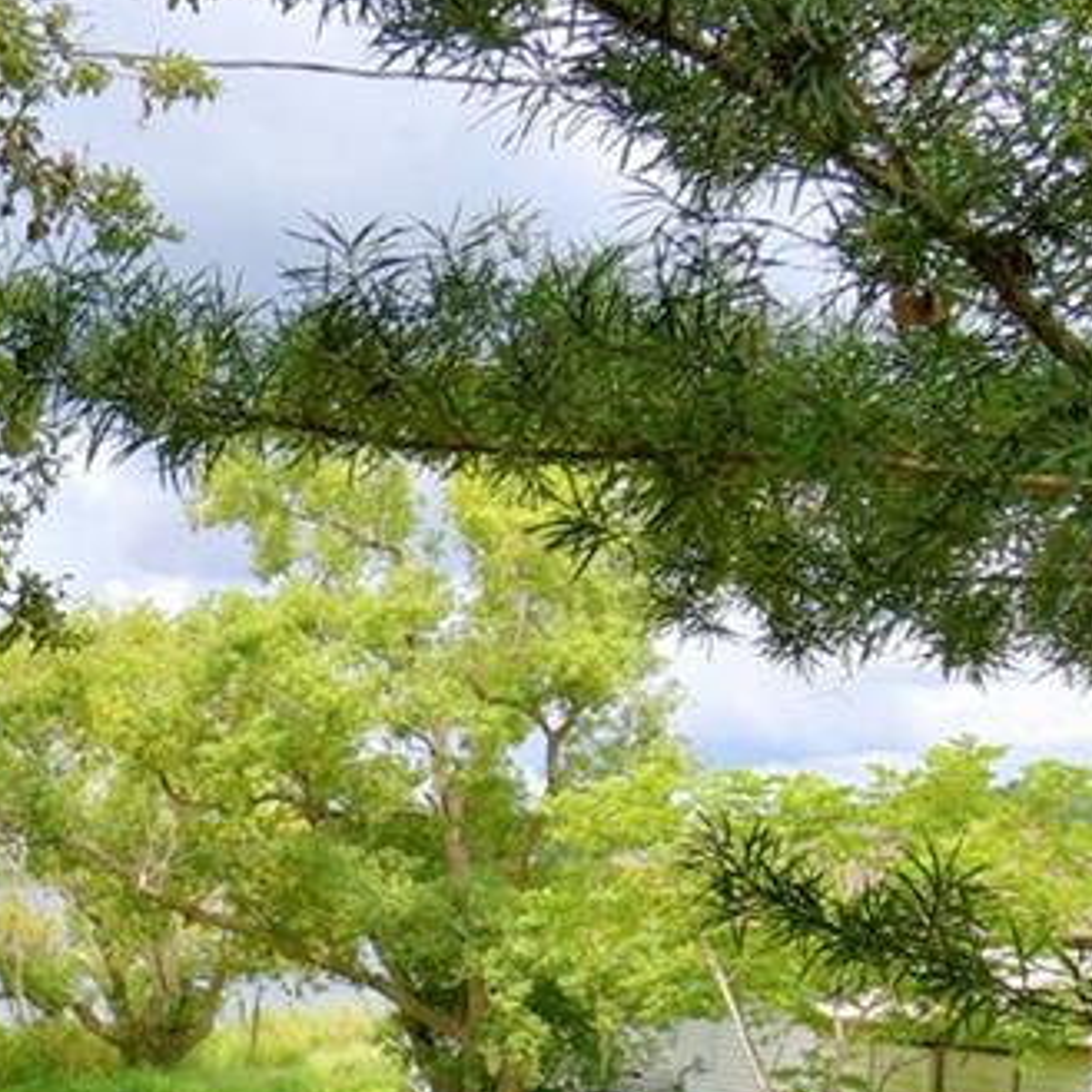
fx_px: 2213
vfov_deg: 26.5
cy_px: 1052
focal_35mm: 62
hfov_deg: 23.2
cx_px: -468
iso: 100
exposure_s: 1/500
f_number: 4.5
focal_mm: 10
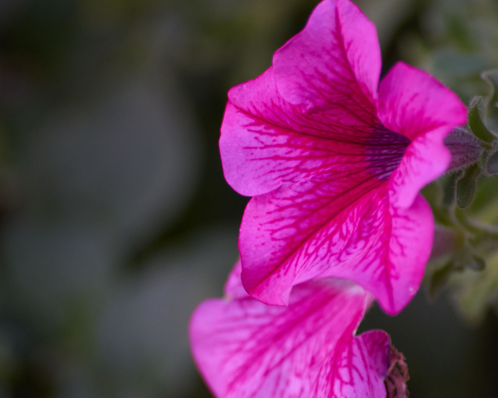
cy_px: 212
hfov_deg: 3.5
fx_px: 8136
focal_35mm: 552
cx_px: 314
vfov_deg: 2.8
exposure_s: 1/200
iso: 800
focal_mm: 300
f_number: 5.6
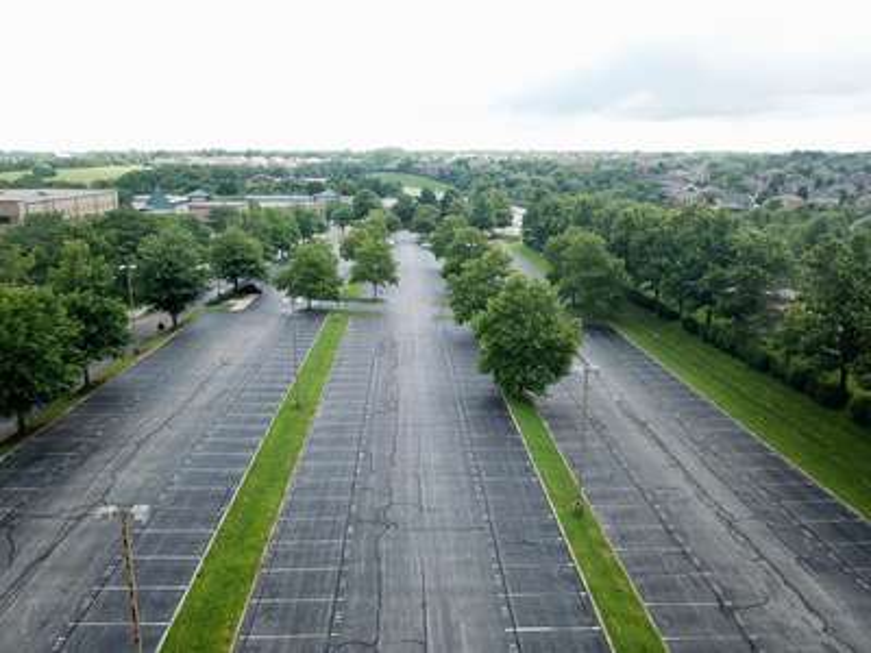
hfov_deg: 67.3
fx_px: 654
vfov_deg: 53.1
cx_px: 436
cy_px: 326
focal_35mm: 26
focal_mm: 4.73
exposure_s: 1/1250
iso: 400
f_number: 2.2
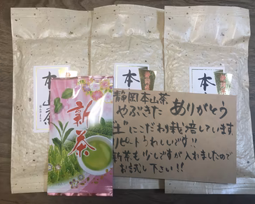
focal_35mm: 31
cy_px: 103
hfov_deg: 57.2
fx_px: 234
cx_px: 132
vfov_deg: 47.1
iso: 25
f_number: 2.2
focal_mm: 4.15
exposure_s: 1/30
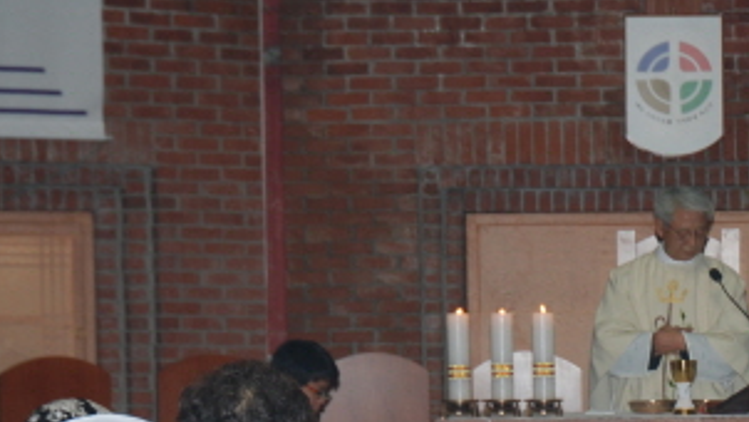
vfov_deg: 8.2
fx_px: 2900
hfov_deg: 14.5
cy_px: 514
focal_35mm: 146
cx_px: 699
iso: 200
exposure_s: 1/60
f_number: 4.5
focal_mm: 40
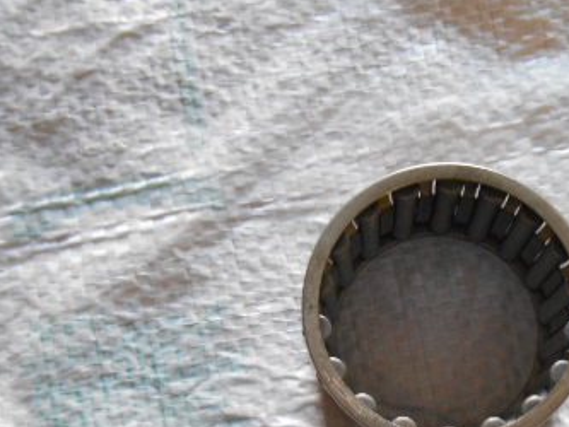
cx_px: 424
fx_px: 822
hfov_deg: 37.3
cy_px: 325
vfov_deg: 28.7
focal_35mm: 50
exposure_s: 1/30
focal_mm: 4.7
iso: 400
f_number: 3.4
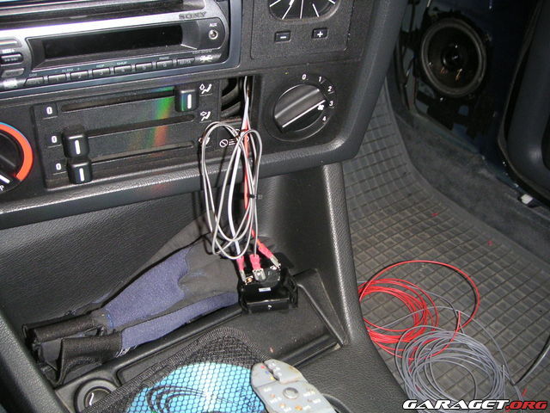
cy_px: 206
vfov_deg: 37.7
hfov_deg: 49.0
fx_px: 604
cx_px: 275
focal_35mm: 38
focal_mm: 6
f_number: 2.8
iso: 160
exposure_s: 1/45
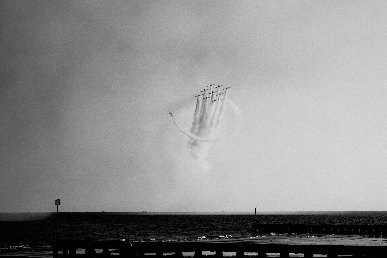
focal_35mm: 82
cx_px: 194
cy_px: 129
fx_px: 881
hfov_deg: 24.8
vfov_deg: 16.7
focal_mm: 54.5
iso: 800
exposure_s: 1/5000
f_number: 7.1
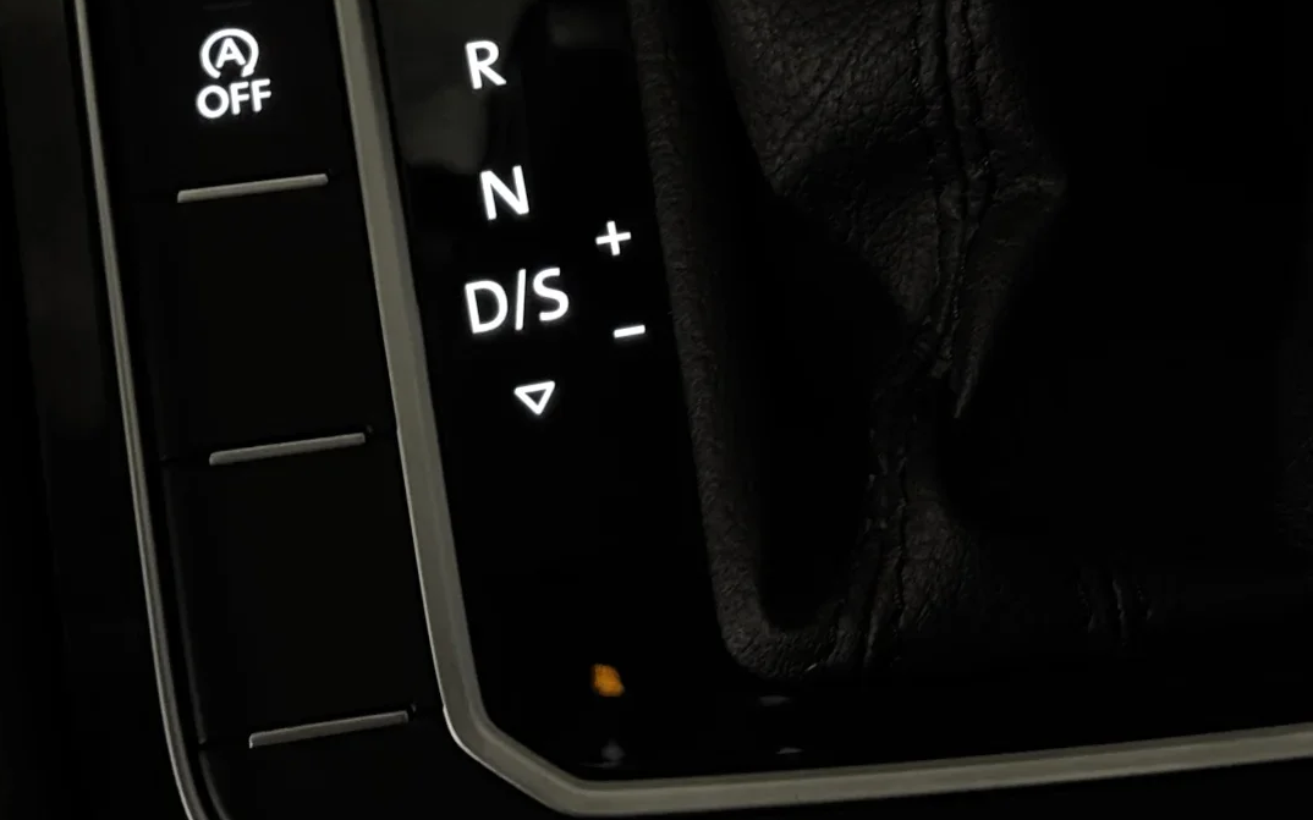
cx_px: 892
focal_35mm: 91
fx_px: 3256
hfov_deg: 22.7
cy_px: 46
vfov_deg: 14.2
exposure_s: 1/15
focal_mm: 6.76
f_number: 1.78
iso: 1250
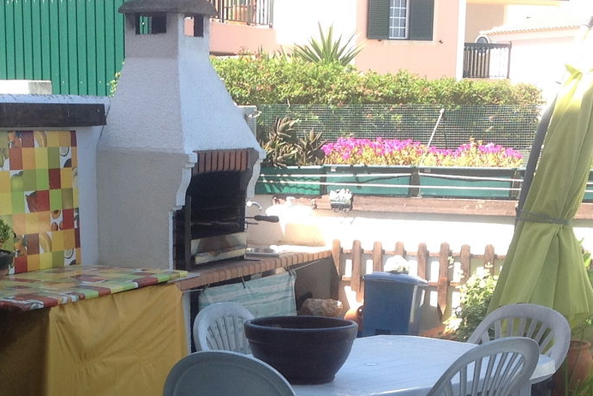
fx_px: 1384
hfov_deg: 24.1
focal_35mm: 84
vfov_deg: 15.9
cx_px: 195
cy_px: 402
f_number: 2.4
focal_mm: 4.28
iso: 50
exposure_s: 1/369
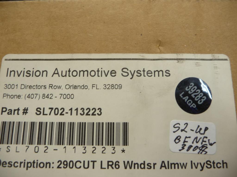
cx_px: 118
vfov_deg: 49.7
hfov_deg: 63.4
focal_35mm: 28
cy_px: 88
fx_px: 192
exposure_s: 1/30
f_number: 3.3
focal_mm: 4.7
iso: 125
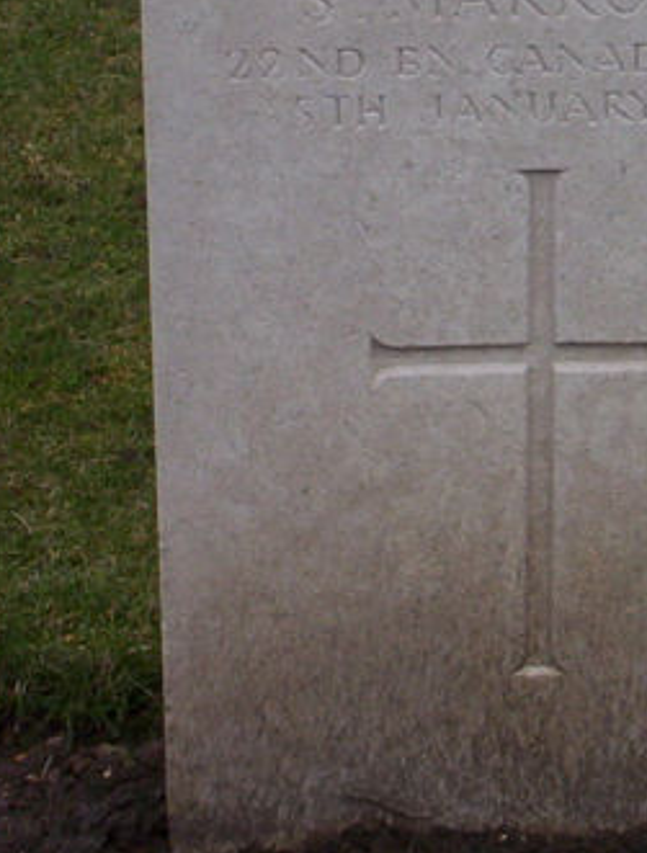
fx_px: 4801
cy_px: 171
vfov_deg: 10.1
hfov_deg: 7.7
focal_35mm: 194
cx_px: 472
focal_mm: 10.76
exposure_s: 1/361
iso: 100
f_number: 3.62
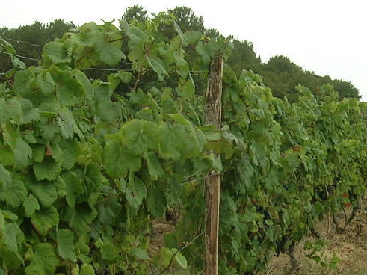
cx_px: 247
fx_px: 774
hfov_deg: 26.5
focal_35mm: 73
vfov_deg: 20.0
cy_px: 197
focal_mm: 5.4
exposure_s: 1/167
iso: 50
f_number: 4.8
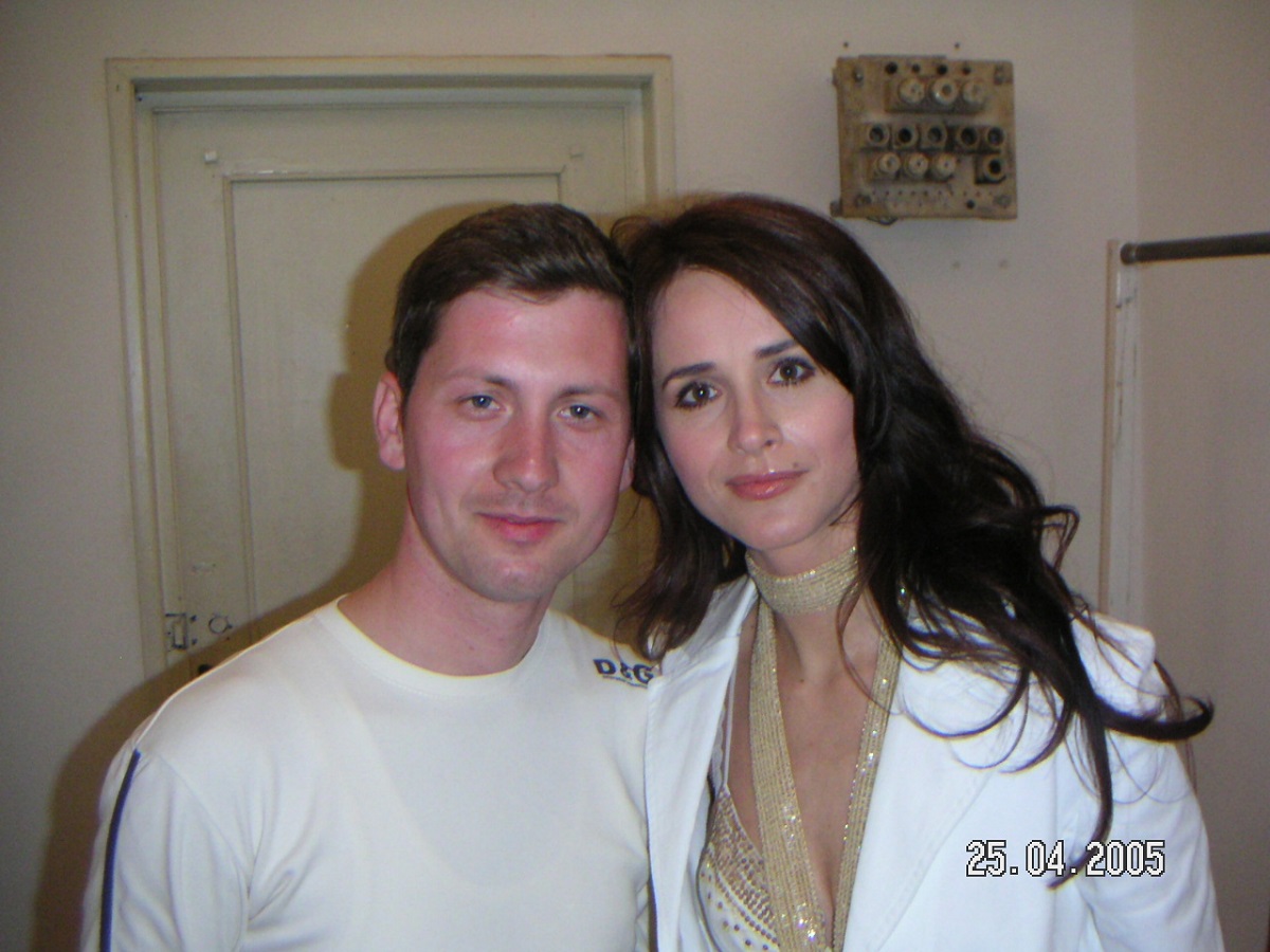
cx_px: 635
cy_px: 476
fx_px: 1578
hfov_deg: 43.9
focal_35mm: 43
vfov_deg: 33.6
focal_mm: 5.6
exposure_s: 1/45
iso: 200
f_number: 2.9
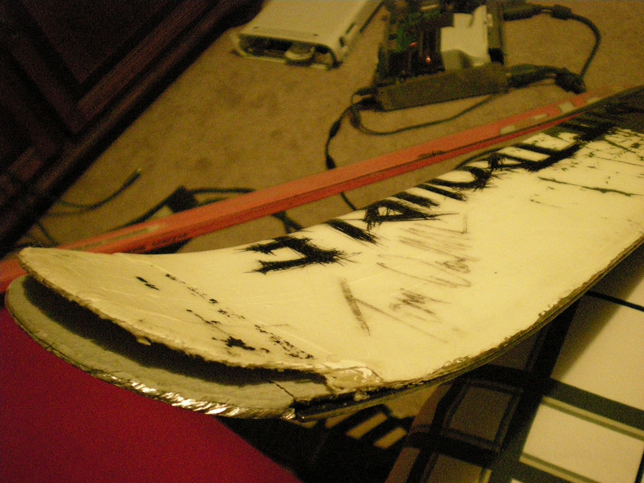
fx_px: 707
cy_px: 242
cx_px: 322
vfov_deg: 37.7
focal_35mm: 38
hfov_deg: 49.0
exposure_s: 1/36.1
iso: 1000
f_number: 3.1
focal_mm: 6.3
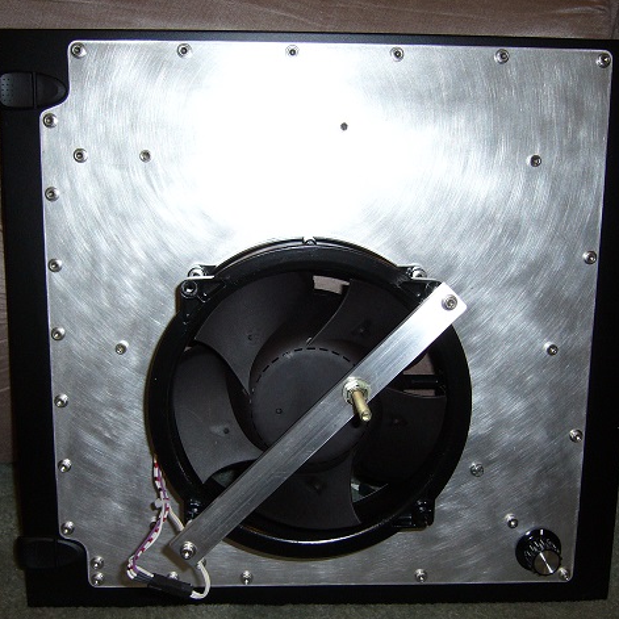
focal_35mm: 42
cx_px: 308
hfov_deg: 40.0
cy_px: 314
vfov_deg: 40.0
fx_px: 850
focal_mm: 5.8
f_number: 2.8
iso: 100
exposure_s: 1/30
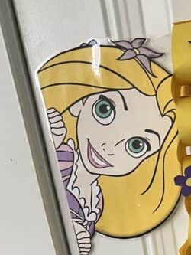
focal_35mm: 80
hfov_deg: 17.9
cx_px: 201
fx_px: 588
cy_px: 342
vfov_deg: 21.7
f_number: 1.5
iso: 125
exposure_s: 1/60
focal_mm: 5.7
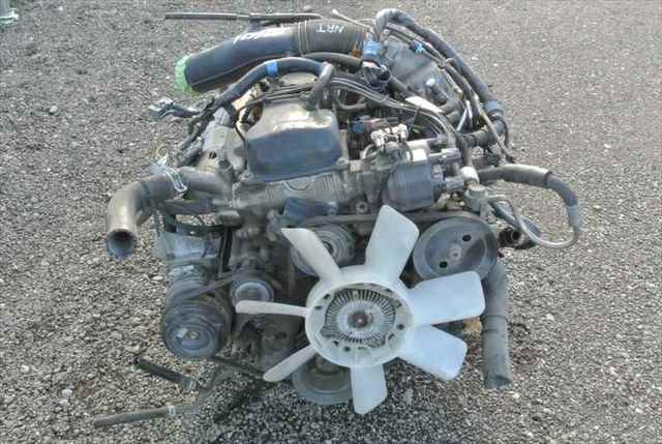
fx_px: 810
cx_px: 331
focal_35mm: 44
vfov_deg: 30.6
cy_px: 222
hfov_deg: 44.4
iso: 1600
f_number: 4.2
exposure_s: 1/30
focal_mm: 16.3
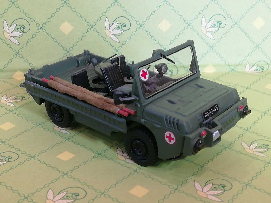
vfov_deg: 24.0
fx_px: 478
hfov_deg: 31.7
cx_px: 136
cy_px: 102
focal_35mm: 61
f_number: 2.2
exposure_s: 1/33.3
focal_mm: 3.46
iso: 160
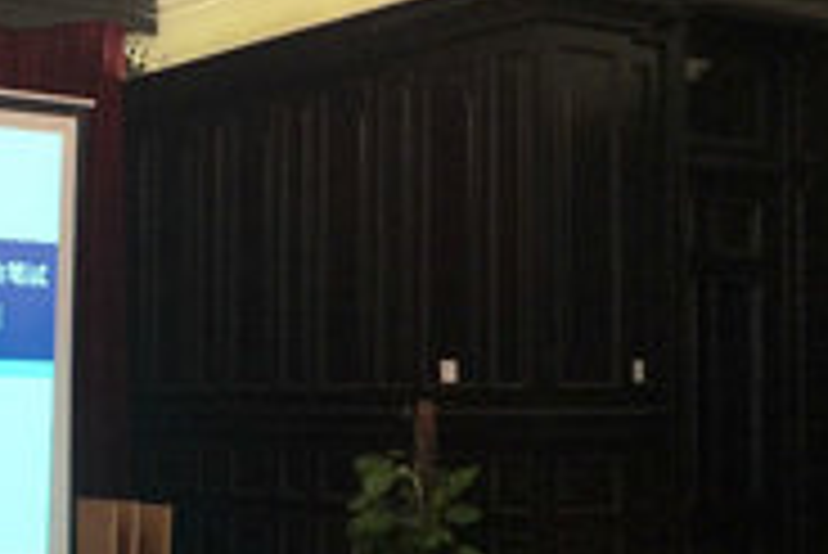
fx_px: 1887
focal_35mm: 82
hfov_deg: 24.7
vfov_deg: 16.7
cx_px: 315
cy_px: 358
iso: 25
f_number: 2.2
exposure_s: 1/50
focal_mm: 4.15
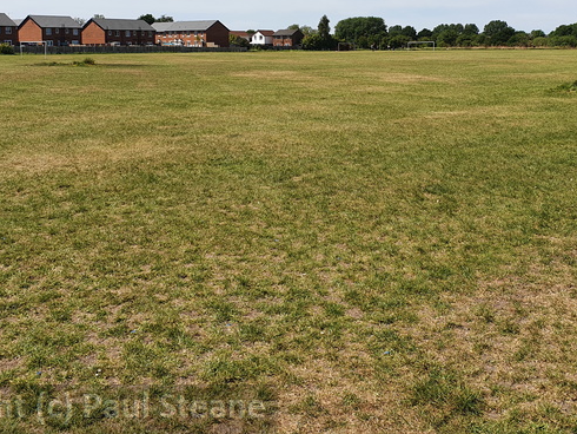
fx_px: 700
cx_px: 333
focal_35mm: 42
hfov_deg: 44.6
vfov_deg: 33.4
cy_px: 87
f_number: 2.4
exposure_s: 1/1676
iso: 50
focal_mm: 4.32
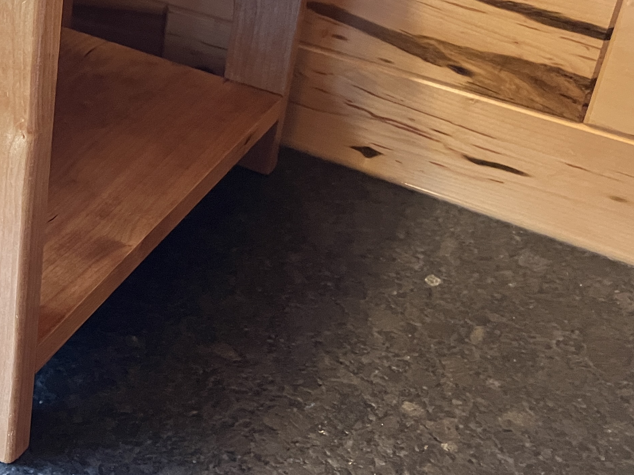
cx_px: -19
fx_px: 1099
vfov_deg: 23.9
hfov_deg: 29.7
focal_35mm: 60
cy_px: 75
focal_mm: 3.99
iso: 250
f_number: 1.8
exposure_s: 1/60
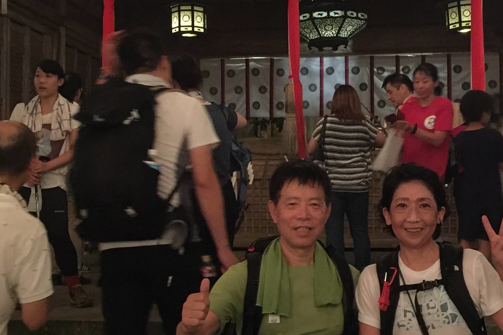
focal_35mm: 60
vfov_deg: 22.6
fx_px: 838
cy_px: 179
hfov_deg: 33.3
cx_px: 310
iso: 160
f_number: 2.2
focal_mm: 4.15
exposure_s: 1/4
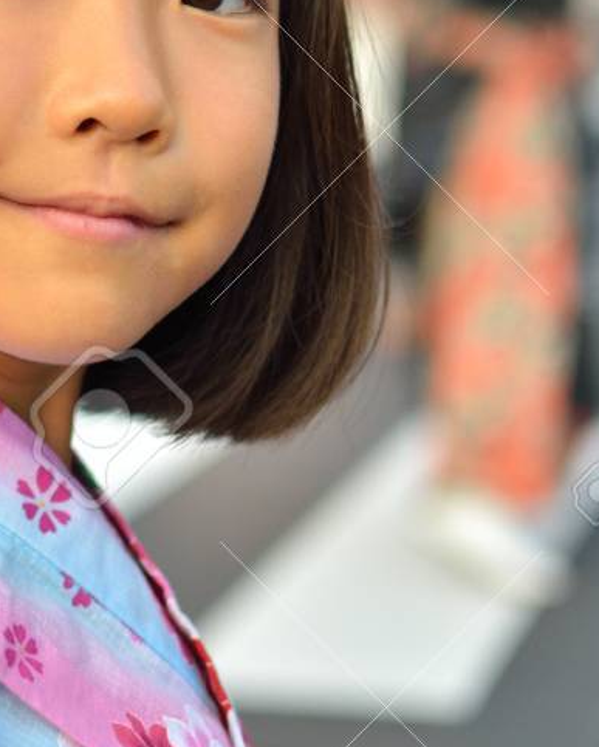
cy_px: 131
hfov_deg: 11.6
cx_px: 43
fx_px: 2928
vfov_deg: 14.5
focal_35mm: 132
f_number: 2
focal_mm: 35
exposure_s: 1/1250
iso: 200
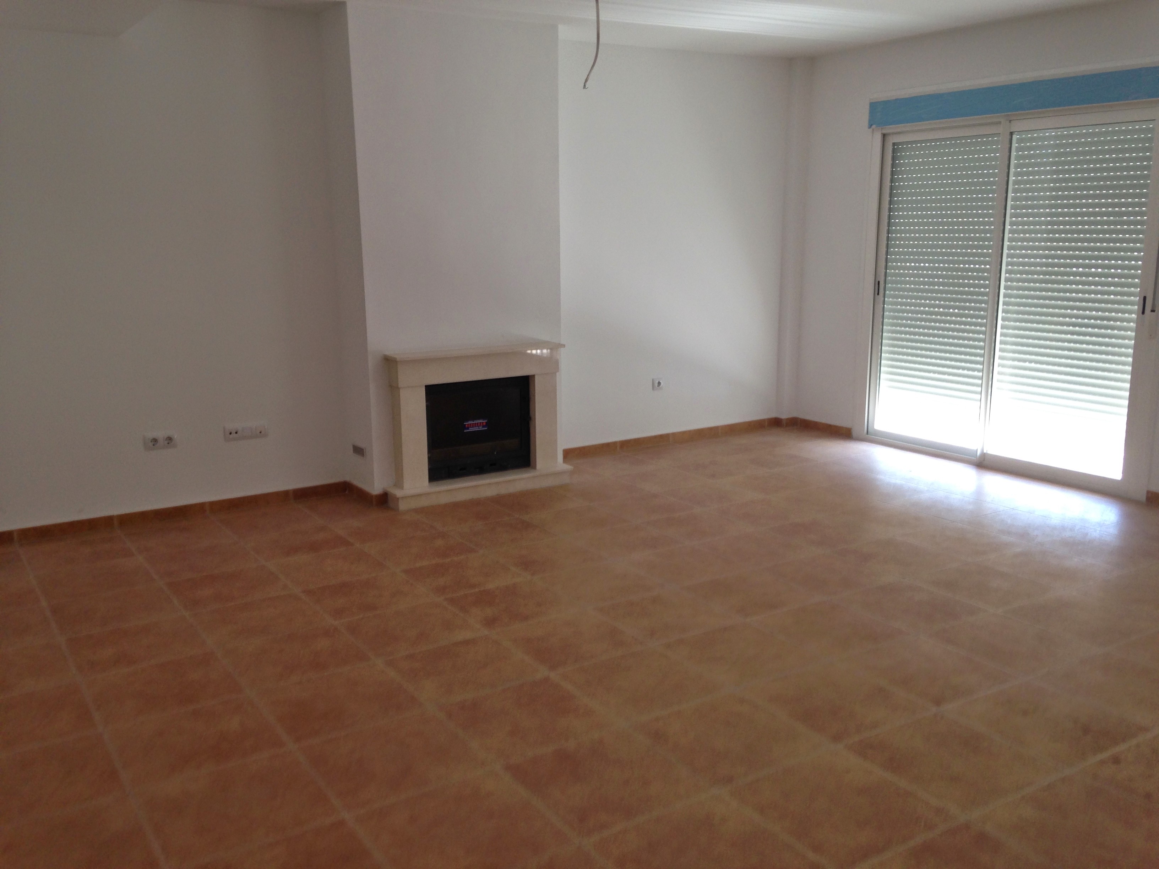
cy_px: 434
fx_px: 1105
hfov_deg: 55.4
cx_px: 580
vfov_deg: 42.9
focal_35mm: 33
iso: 50
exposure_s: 1/30
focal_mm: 4.12
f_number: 2.4
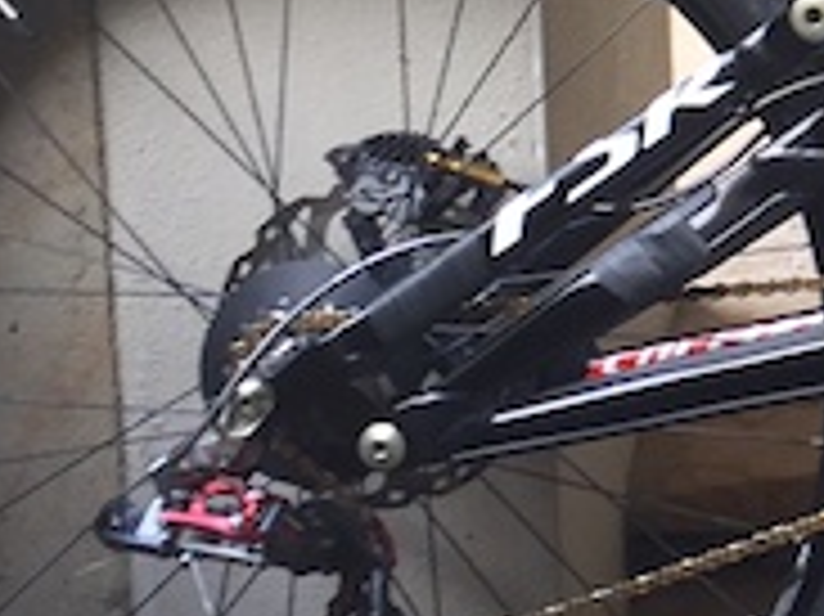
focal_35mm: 127
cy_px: -27
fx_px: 3021
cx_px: 1396
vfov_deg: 11.5
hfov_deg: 14.1
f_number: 2.2
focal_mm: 4.15
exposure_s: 1/50
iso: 32
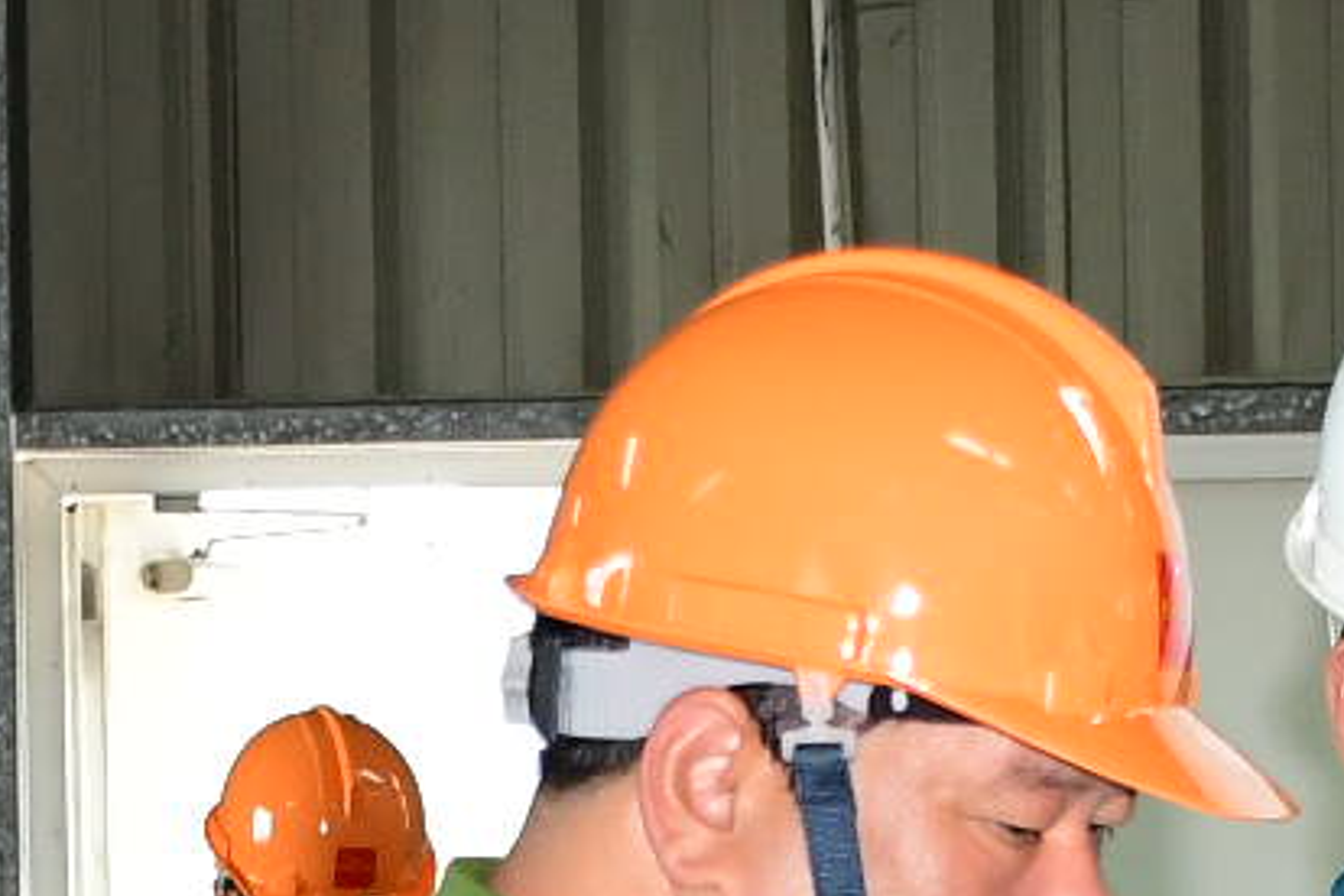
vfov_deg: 6.1
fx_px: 8287
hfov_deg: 9.3
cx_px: 630
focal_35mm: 222
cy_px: 1425
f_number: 4
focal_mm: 22
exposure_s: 1/200
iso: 800
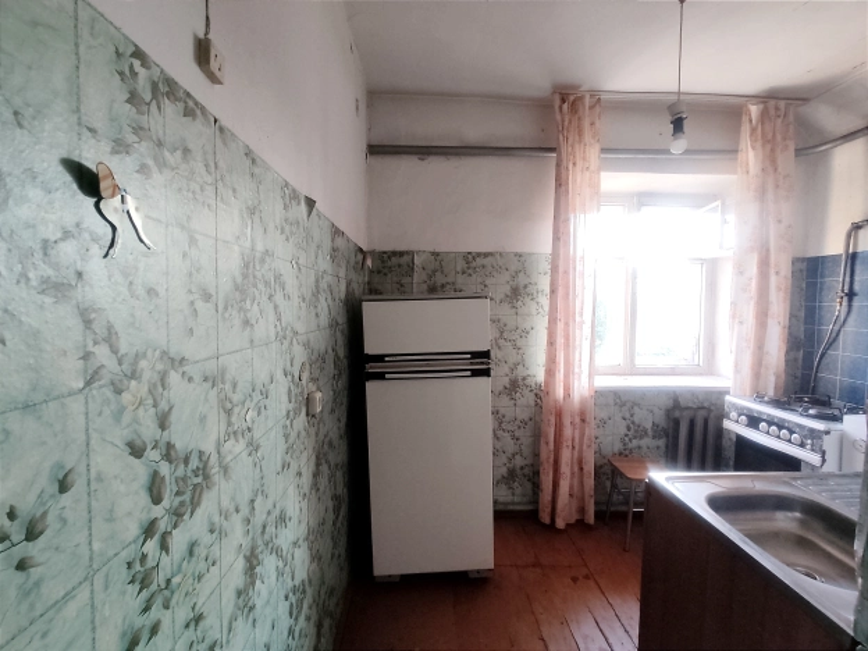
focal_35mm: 15
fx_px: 376
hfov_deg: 98.2
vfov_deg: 81.7
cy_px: 326
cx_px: 434
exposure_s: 1/33
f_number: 2.2
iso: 124
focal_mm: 1.6
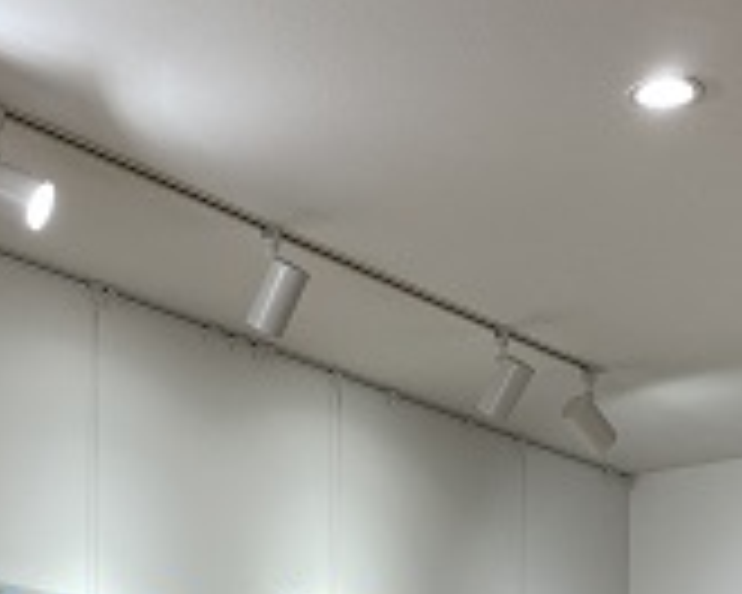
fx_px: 1691
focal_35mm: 77
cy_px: 835
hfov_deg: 24.7
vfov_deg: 18.2
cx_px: 319
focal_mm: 4.25
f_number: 1.8
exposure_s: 1/120
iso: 80
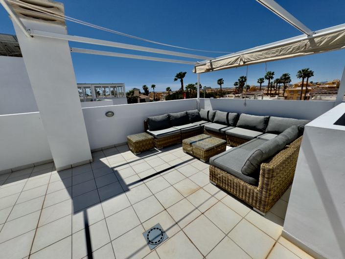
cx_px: 172
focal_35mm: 14
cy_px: 130
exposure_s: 1/4630
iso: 50
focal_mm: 2.22
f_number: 2.2
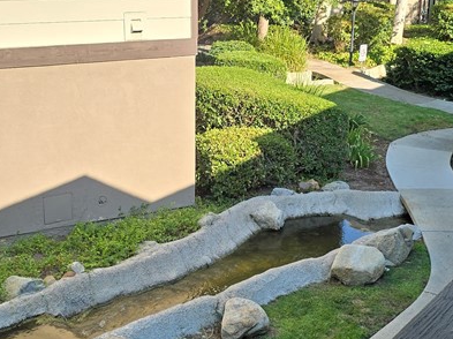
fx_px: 784
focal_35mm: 60
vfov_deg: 24.4
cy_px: 161
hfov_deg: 32.0
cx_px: 287
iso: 12
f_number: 1.7
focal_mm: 6.3
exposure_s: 1/488
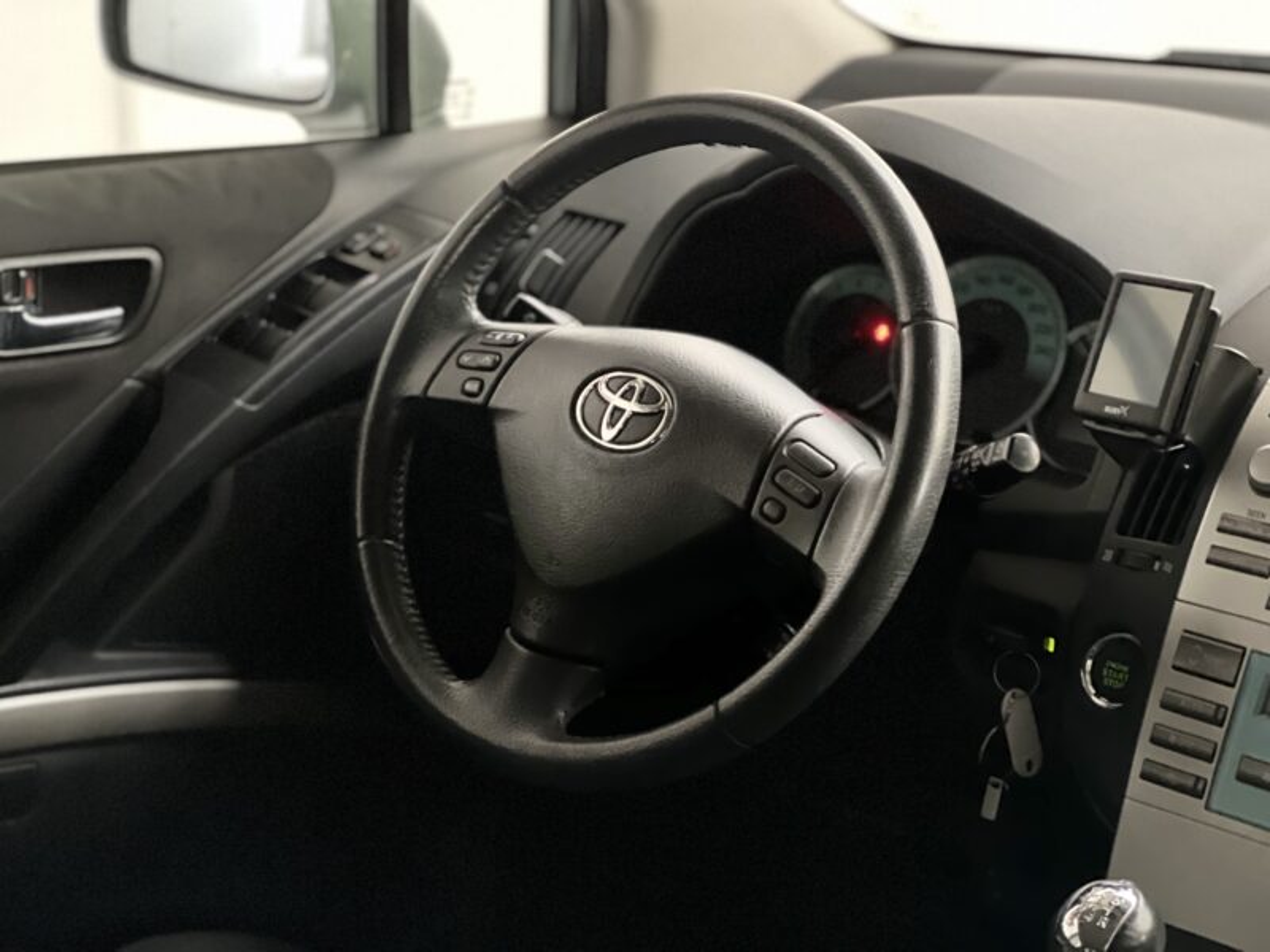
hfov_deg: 25.3
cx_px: 635
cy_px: 476
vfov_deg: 19.1
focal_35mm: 77
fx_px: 2825
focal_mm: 9
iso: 1600
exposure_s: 1/15
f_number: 2.8
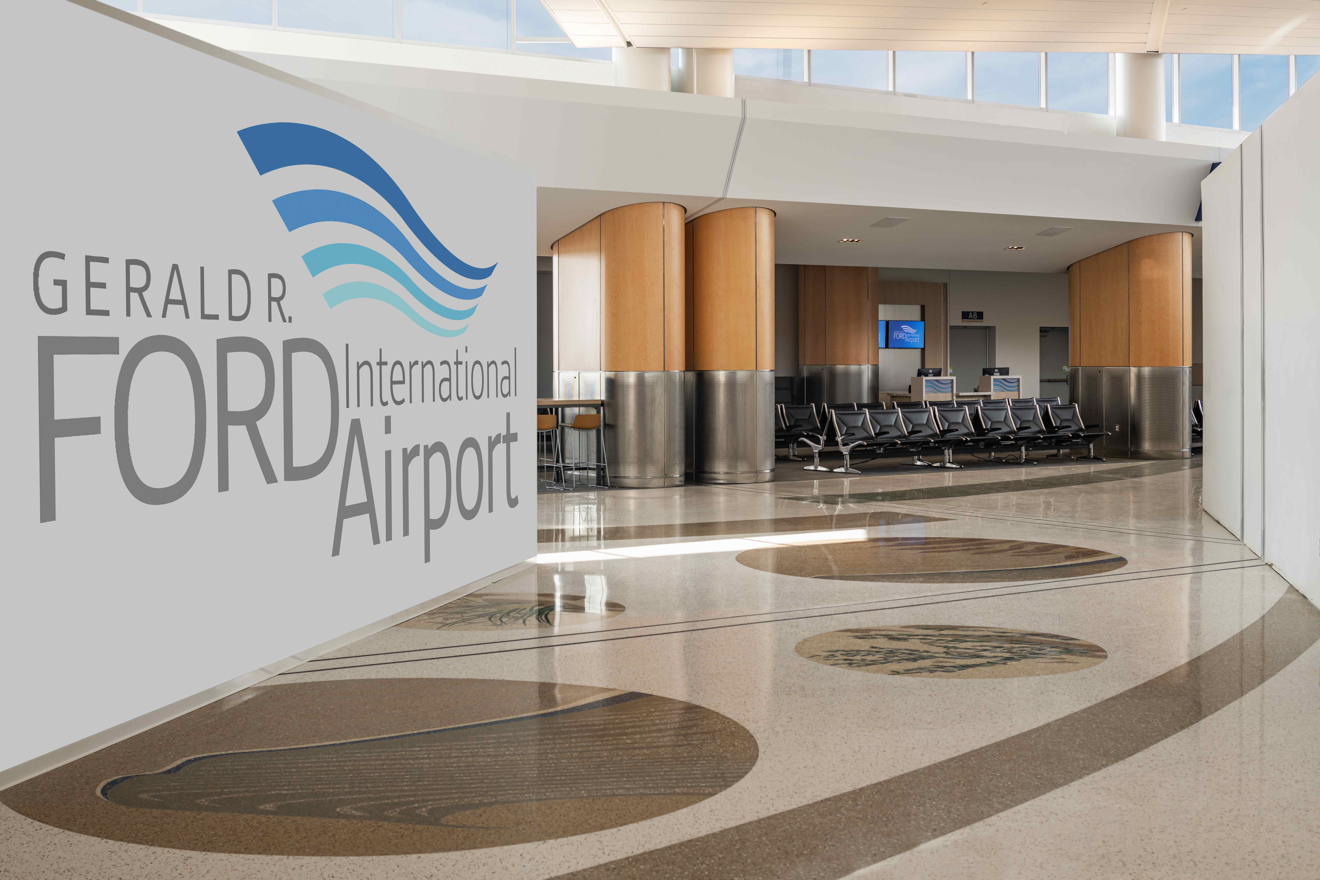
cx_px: 660
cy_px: 440
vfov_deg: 29.9
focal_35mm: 45
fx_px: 1650
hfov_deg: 43.6
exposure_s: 1/25
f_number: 6.7
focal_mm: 45
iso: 160
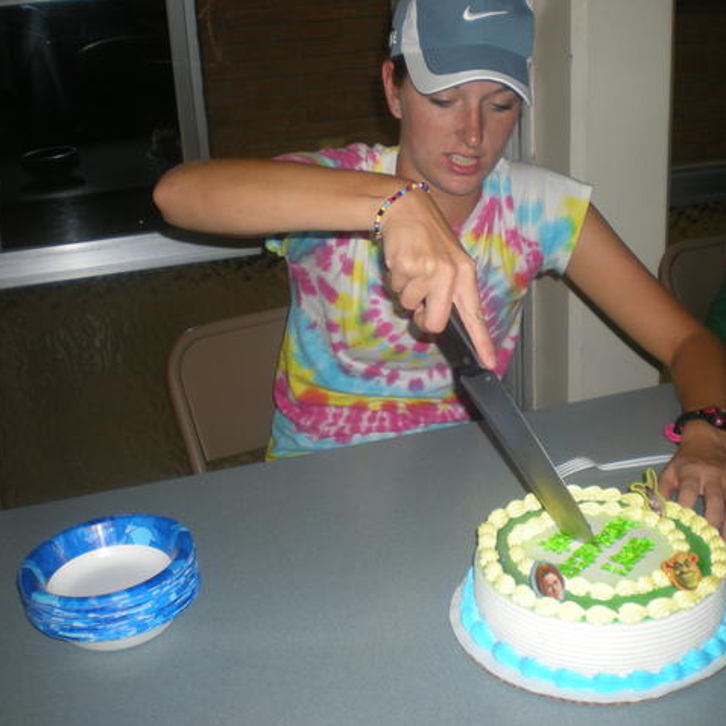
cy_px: 363
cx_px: 416
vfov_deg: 37.6
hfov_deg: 37.5
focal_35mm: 45
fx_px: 1068
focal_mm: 6.3
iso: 64
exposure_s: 1/60
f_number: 3.1
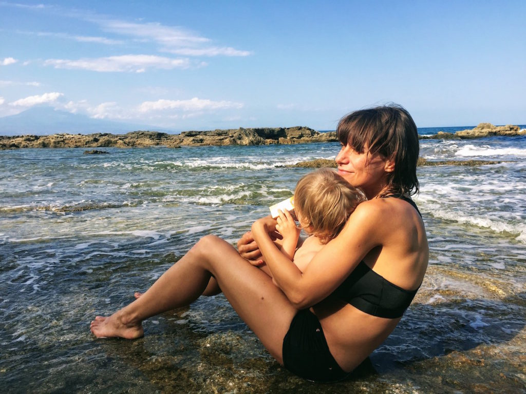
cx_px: 263
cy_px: 197
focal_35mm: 29
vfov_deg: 48.2
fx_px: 441
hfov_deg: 61.7
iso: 32
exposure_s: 1/1464
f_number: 2.2
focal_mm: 4.15
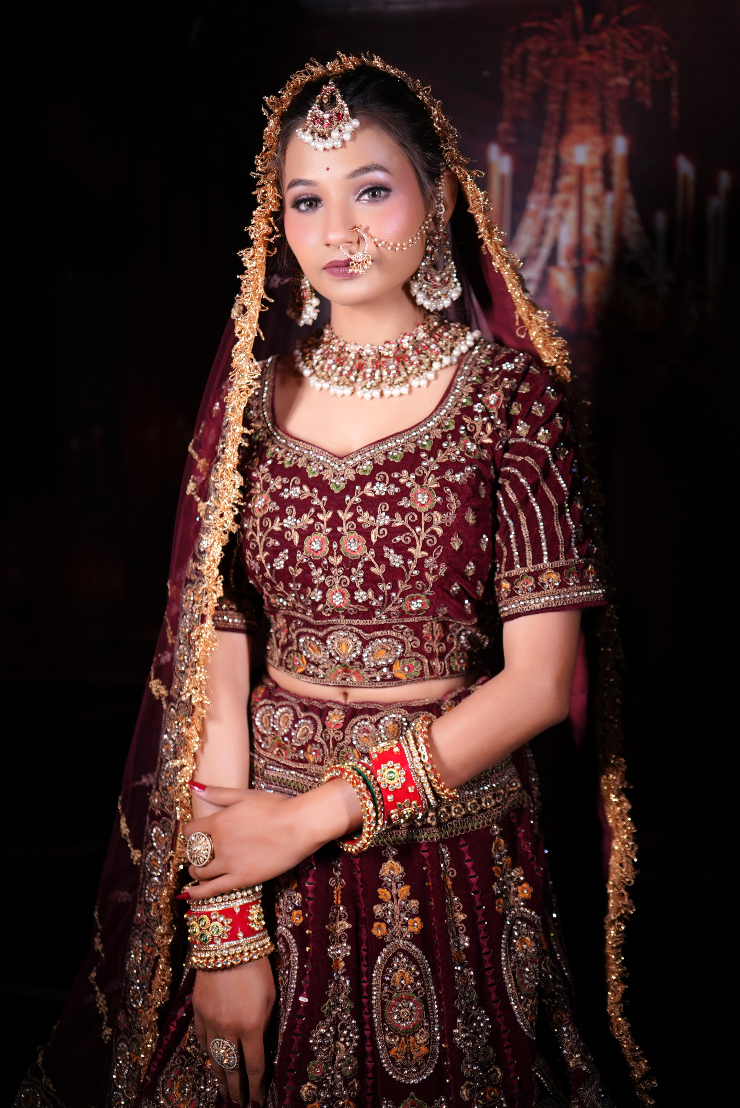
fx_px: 1078
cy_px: 554
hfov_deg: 37.9
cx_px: 370
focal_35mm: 35
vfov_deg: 54.4
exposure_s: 1/200
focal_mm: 35
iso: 500
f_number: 1.8
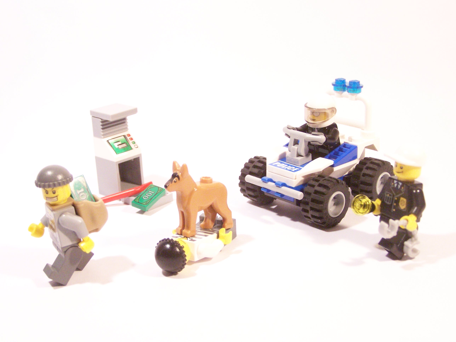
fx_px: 738
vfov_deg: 26.1
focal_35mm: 56
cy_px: 171
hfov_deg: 34.3
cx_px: 228
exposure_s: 1/45
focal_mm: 9.3
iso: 400
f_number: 3.1
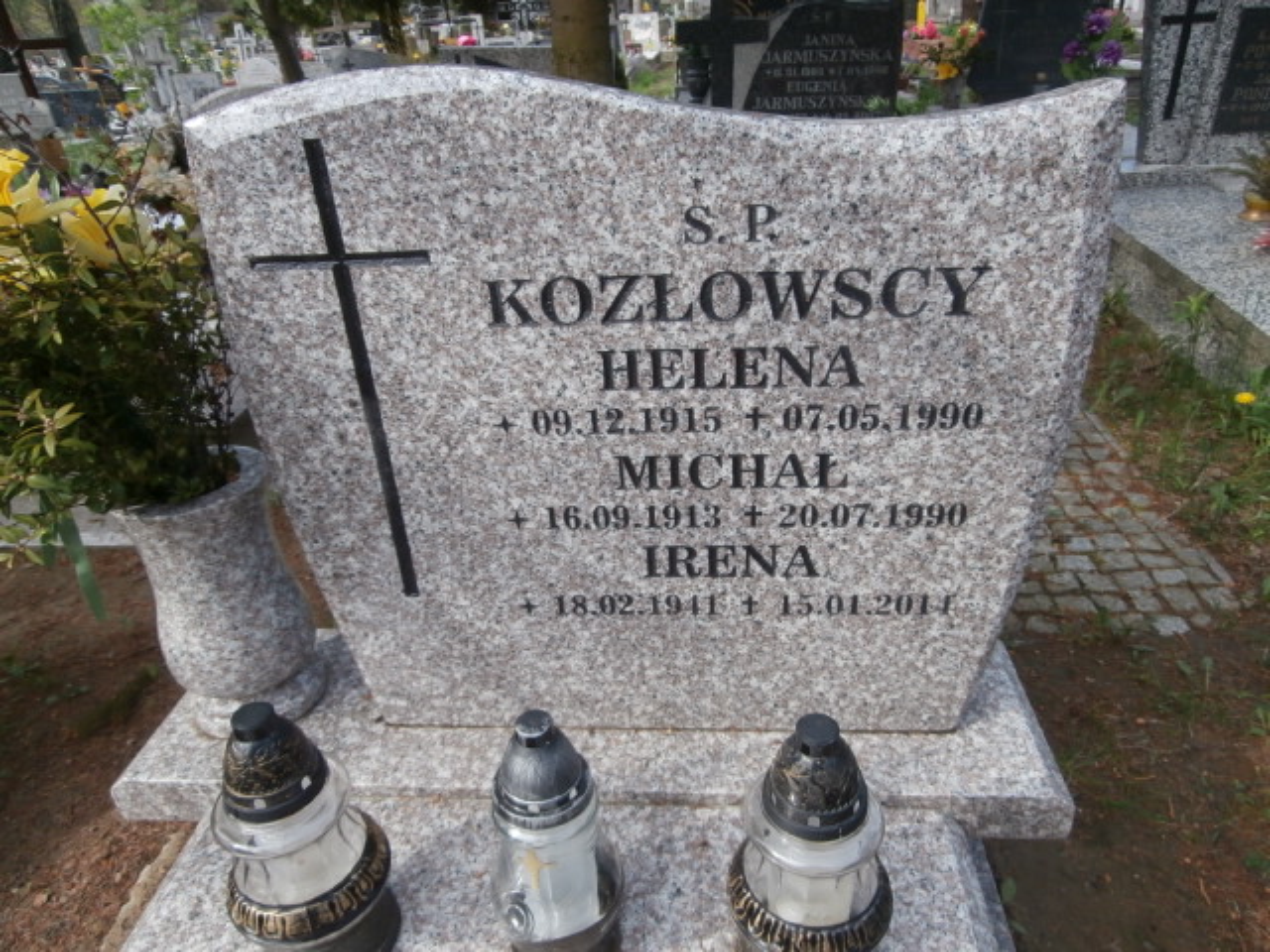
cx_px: 635
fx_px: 881
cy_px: 476
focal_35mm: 24
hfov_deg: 71.6
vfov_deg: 56.8
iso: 100
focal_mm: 4.2
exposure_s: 1/250
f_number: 3
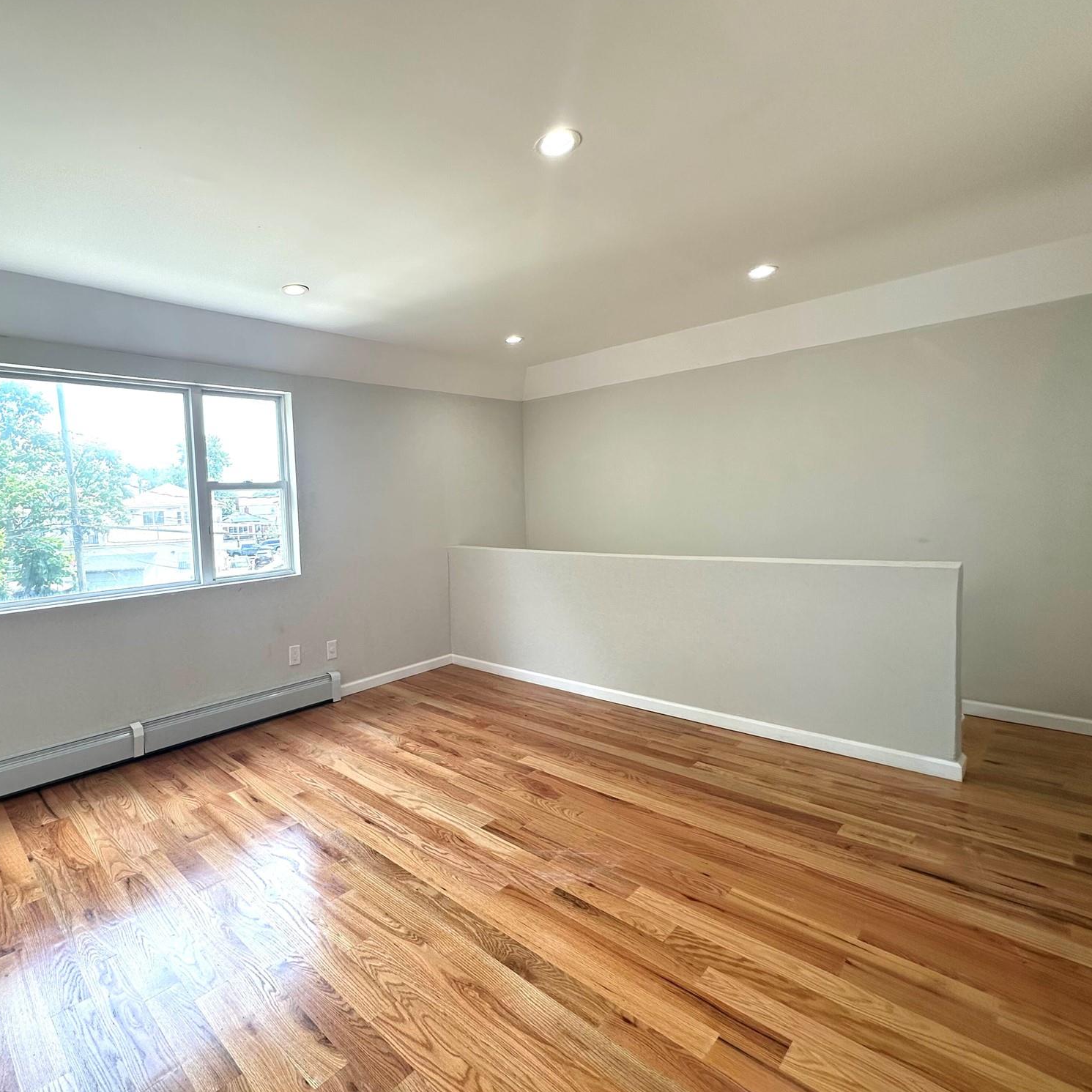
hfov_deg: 81.7
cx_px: 382
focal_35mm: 17
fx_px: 607
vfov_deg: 84.0
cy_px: 543
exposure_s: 1/165
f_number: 2.2
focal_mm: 2.22
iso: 40
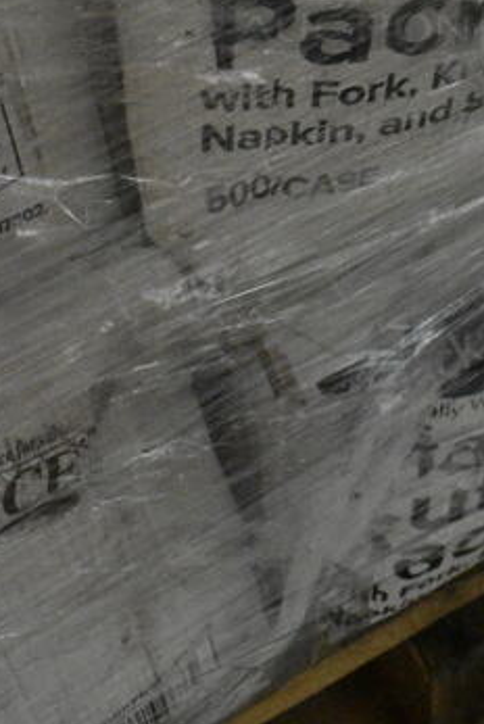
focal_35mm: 71
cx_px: 457
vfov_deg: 26.4
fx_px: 1429
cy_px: -59
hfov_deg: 18.8
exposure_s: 1/320
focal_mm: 18
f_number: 9
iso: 6400
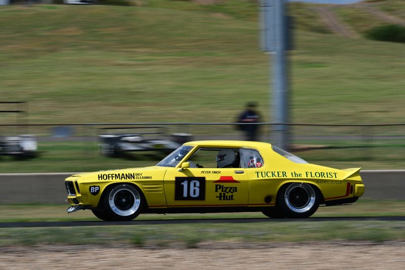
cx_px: 202
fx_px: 2059
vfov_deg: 7.5
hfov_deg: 11.2
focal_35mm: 183
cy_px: 135
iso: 160
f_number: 14
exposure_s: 1/200
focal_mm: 122
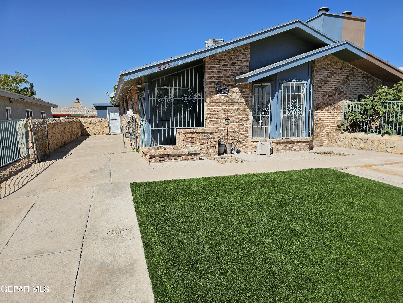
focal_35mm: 23
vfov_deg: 58.9
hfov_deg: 73.9
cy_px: 152
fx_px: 268
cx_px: 202
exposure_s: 1/1632
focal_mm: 6.3
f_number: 1.7
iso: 12
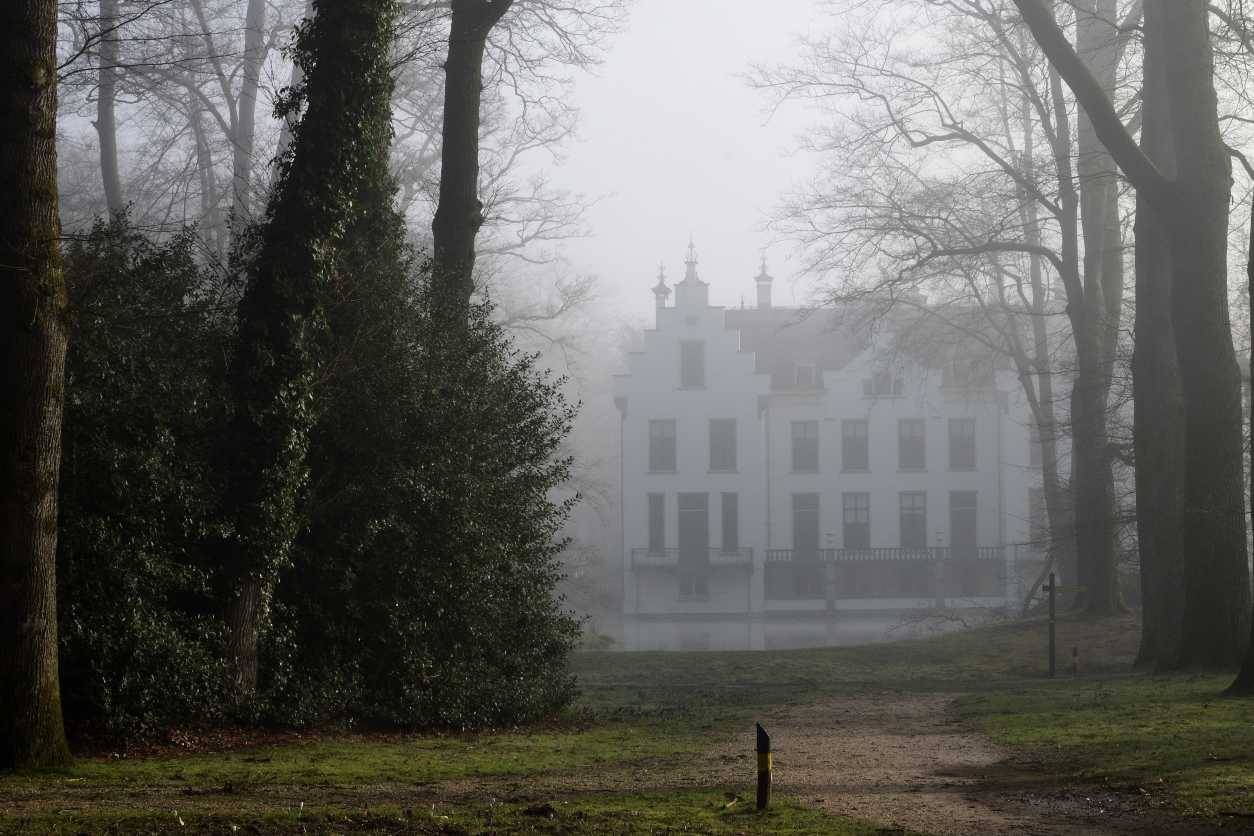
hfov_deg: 27.7
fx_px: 2532
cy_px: 363
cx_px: 769
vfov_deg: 18.7
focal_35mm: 73
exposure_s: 1/30
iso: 100
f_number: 16
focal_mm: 35
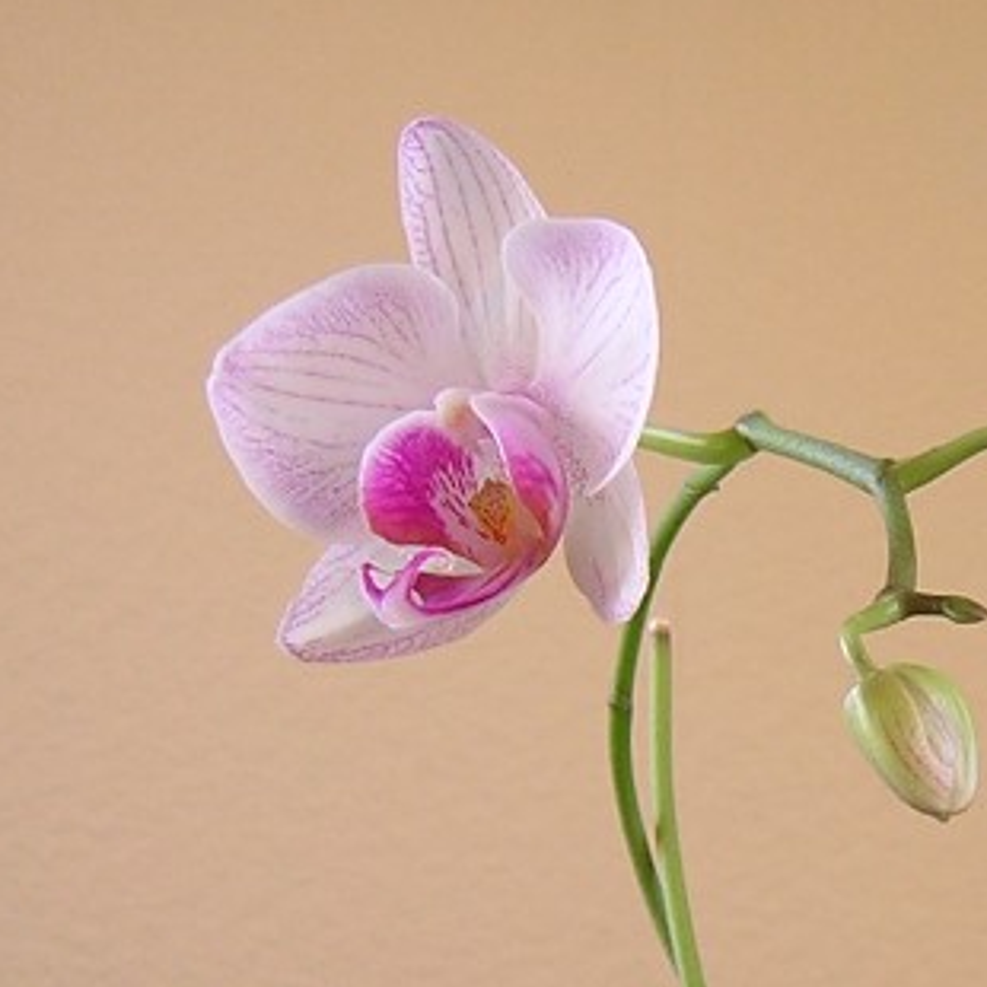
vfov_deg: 36.8
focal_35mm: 46
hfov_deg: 36.5
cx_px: 630
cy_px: 455
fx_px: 1484
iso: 100
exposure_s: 1/43.2
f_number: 2.6
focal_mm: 4.7
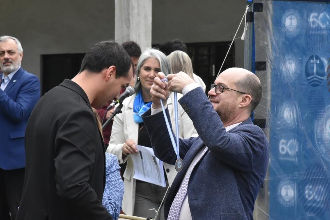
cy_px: 127
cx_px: 172
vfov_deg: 8.0
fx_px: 1577
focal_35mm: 172
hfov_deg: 11.9
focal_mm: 90
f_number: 11
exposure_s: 1/500
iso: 1600
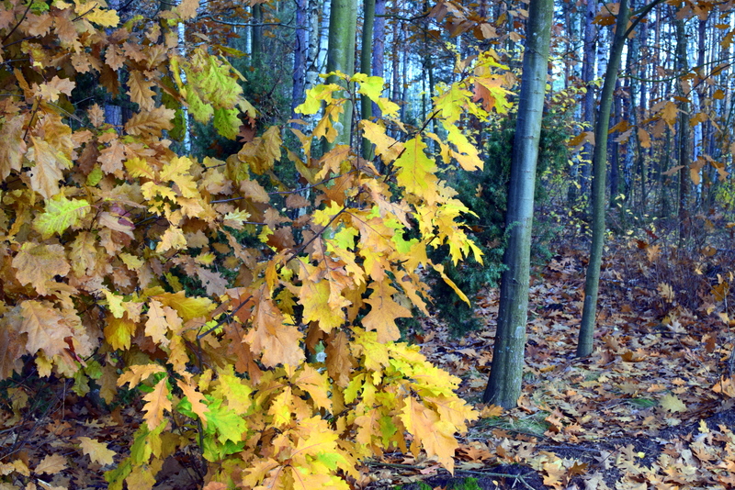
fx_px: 1072
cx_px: 368
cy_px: 245
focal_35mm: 52
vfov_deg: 25.8
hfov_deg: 37.8
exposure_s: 1/60
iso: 900
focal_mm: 35
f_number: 8
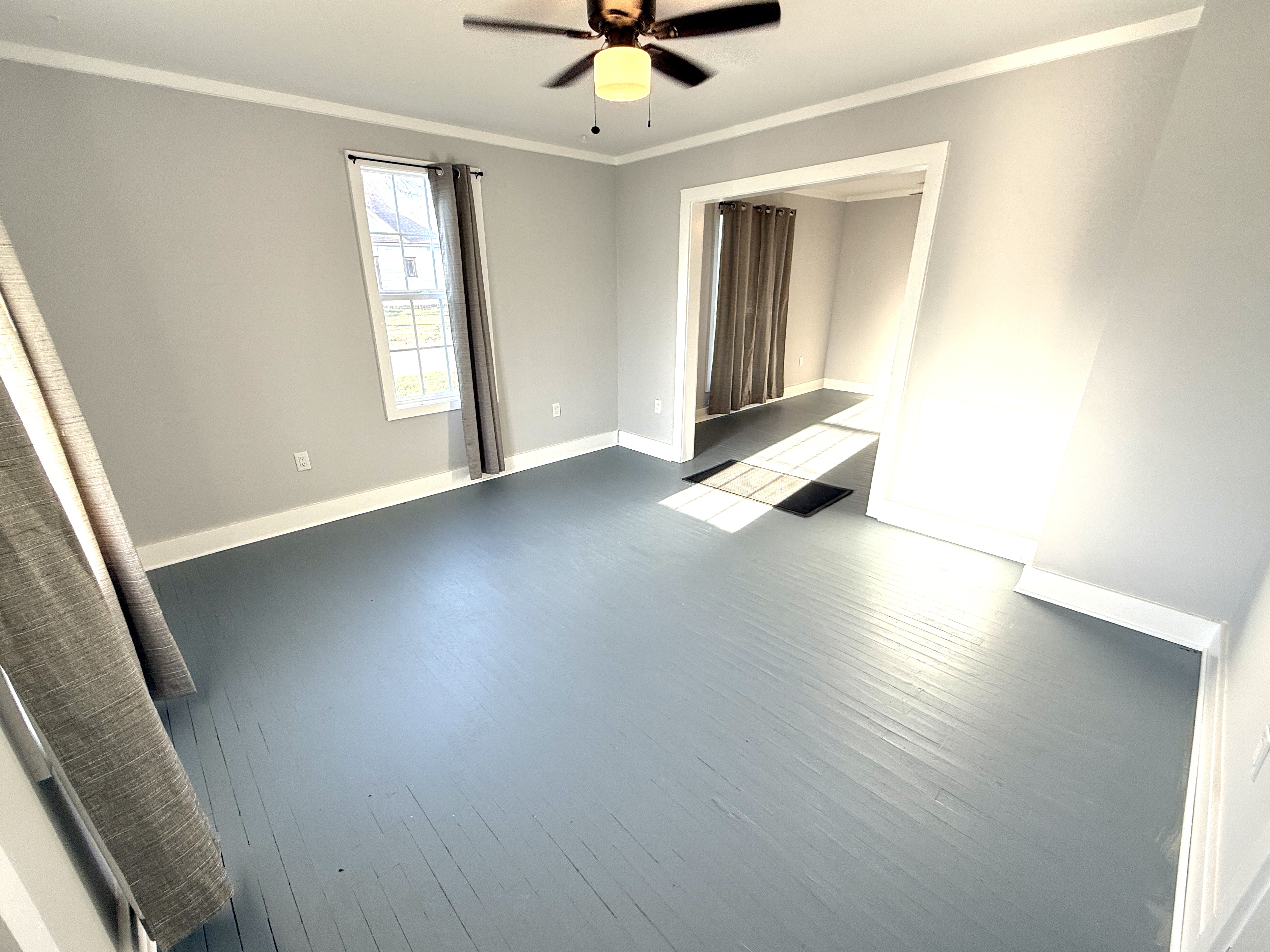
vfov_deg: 81.7
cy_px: 483
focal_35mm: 15
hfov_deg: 98.2
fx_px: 550
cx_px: 625
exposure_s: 1/125
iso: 64
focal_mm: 2.22
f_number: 2.2
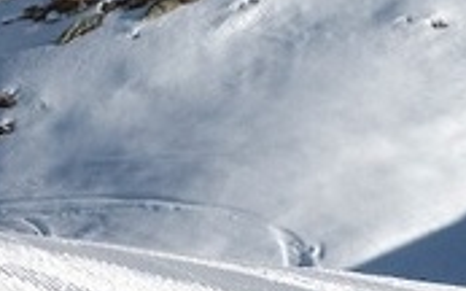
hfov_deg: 8.8
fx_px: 3022
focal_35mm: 238
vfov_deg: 5.5
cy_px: 35
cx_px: 428
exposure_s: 1/4000
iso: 800
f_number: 8
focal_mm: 26
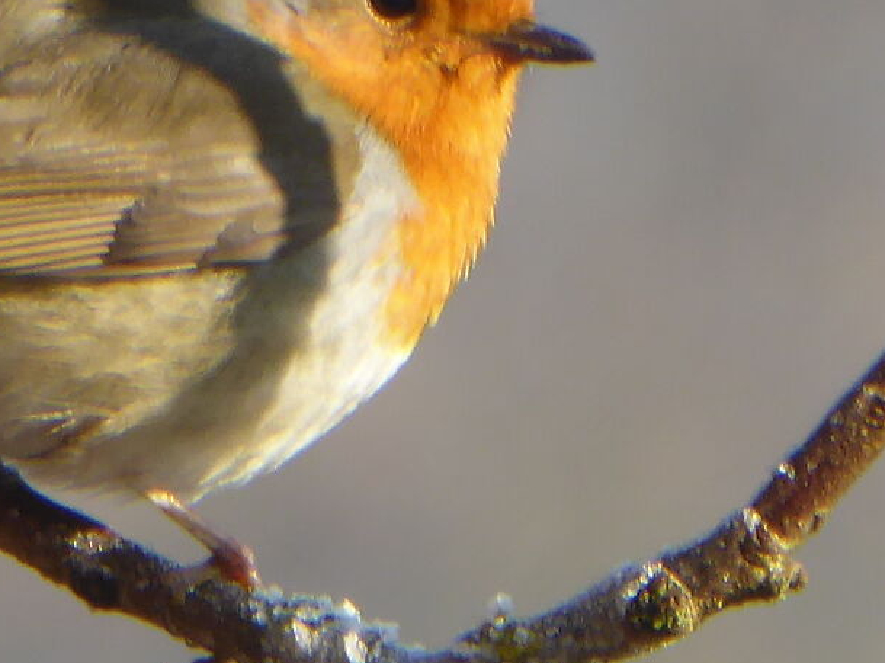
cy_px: 16
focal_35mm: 3155
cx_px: 238
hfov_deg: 0.6
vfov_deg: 0.5
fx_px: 80614
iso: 125
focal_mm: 129
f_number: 6.4
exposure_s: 1/125
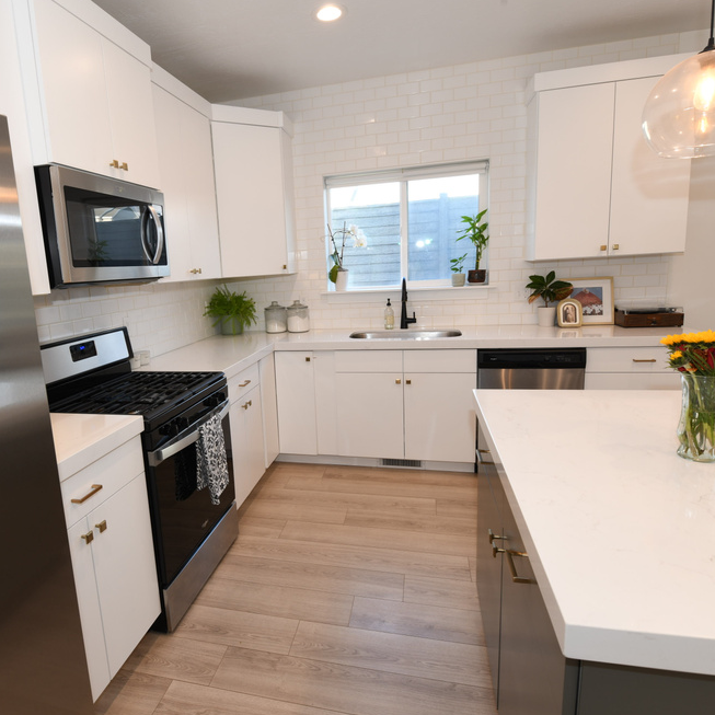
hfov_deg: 74.1
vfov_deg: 74.8
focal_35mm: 20
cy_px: 359
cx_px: 288
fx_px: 467
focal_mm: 15
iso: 200
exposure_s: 1/8
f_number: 10
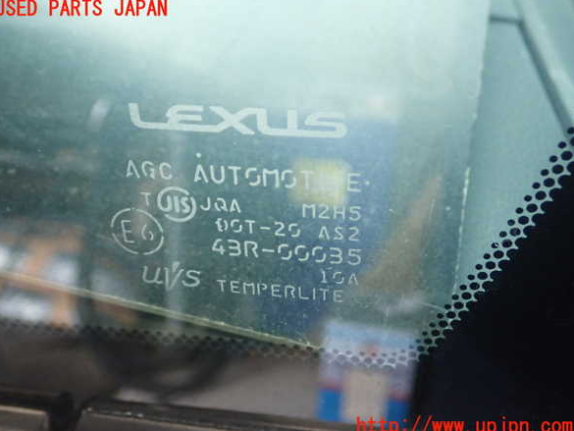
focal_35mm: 41
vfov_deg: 35.1
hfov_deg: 45.8
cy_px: 218
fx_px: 680
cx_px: 284
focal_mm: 7.34
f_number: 2.8
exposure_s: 1/40
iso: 400
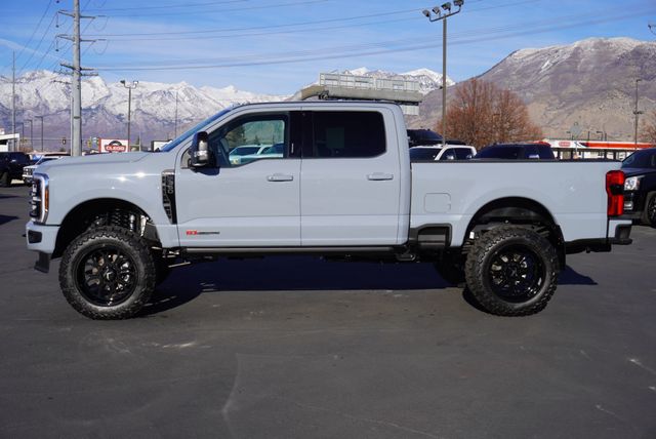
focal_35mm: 46
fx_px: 848
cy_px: 220
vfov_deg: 29.0
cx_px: 328
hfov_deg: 42.3
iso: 100
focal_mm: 31
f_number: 11
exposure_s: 1/200
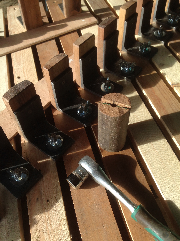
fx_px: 229
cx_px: 90
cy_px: 120
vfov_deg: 55.4
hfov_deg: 42.9
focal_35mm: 33
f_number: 2.4
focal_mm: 4.12
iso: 50
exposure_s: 1/221
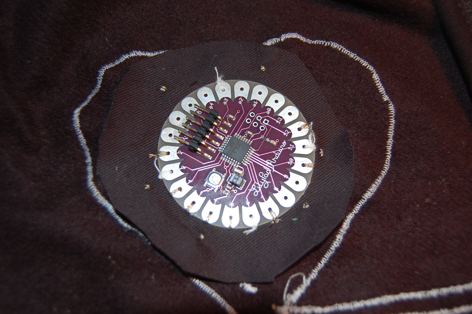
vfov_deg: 34.1
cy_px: 157
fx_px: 511
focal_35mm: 39
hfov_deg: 49.6
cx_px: 236
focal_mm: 26
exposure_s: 1/60
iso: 200
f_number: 4
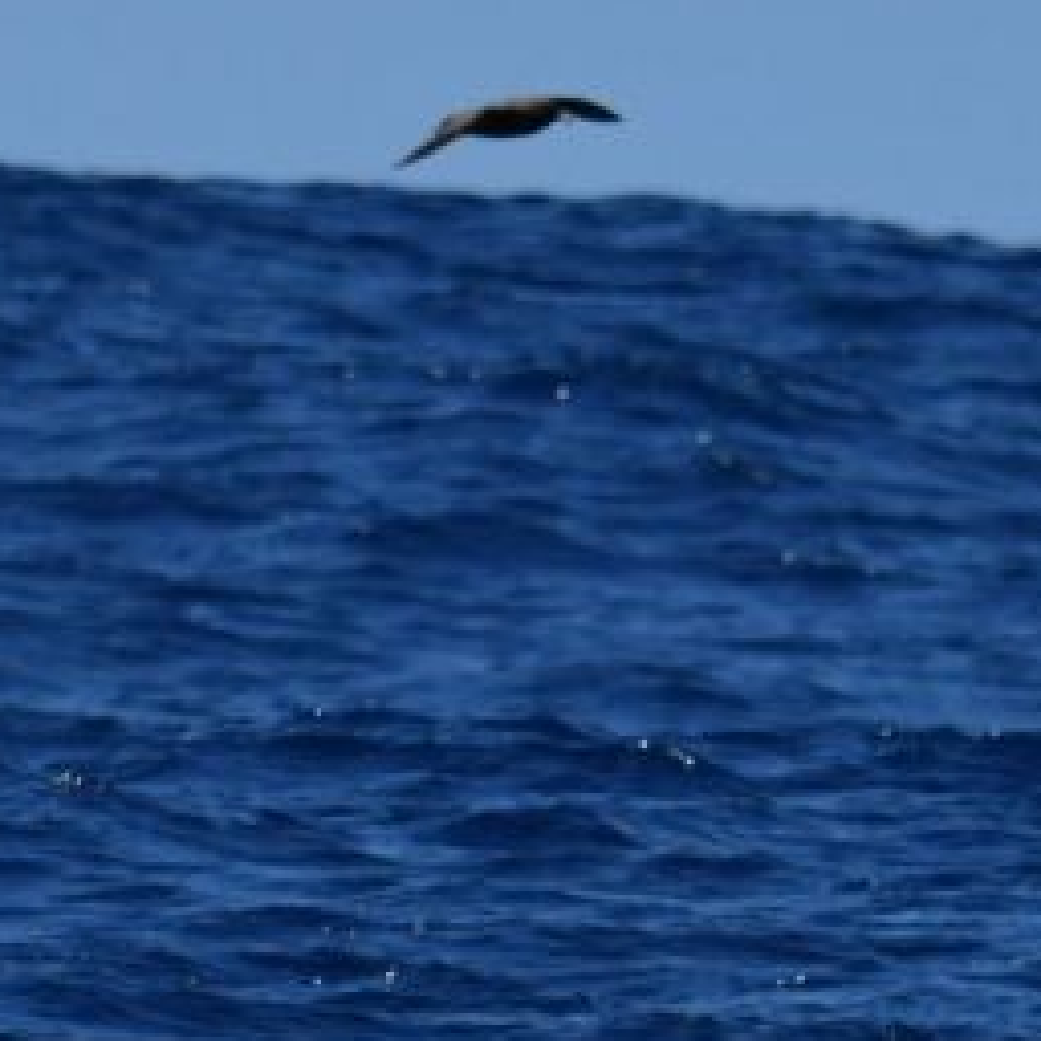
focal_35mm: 717
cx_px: 484
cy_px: 905
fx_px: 24395
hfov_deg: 2.4
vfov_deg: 2.4
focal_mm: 270
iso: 640
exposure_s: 1/8000
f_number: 5.6
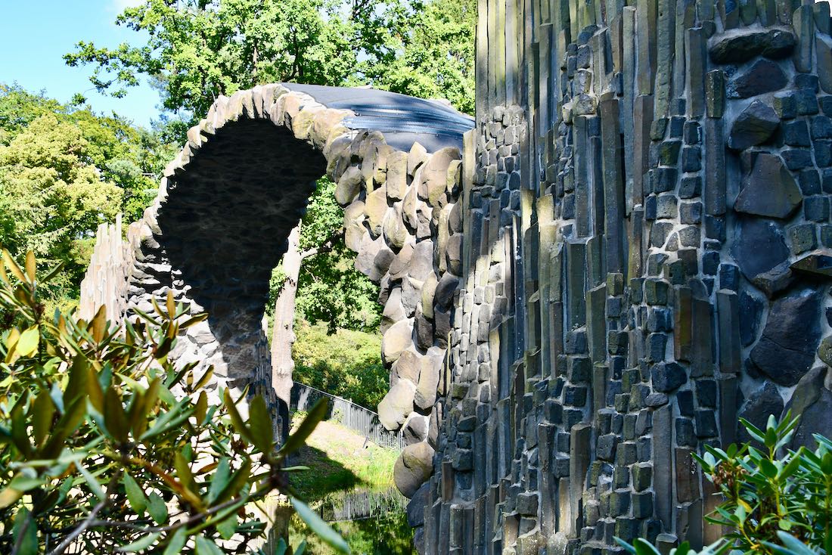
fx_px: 971
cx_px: 416
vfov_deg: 31.9
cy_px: 278
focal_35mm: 42
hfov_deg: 46.4
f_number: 6.3
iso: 200
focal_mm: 28
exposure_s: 1/250
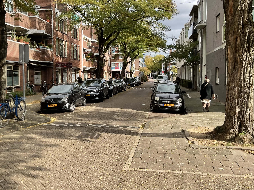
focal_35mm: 37
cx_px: 116
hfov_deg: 50.1
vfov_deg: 38.6
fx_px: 271
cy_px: 84
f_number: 1.8
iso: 16
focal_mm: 3
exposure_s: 1/842
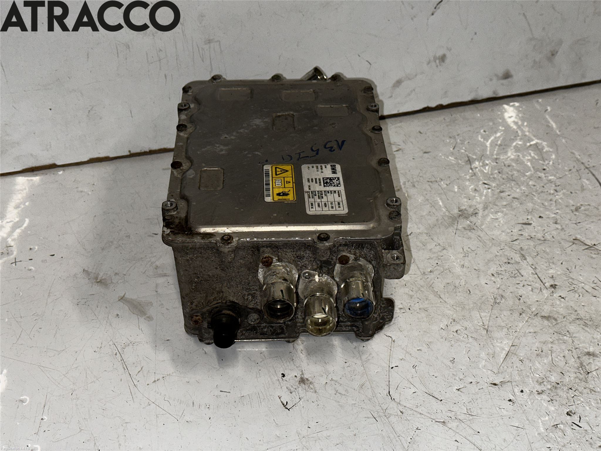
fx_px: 833
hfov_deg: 39.7
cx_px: 300
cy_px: 226
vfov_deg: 30.3
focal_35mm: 48
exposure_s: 1/123
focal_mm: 6.86
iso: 40
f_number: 1.78
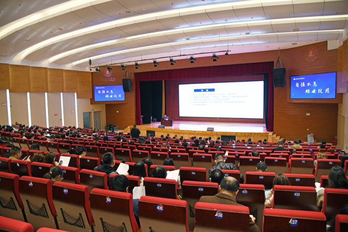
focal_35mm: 24
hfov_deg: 73.8
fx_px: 232
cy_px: 116
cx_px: 174
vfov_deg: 53.1
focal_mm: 24
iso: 250
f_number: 4
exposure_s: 1/50
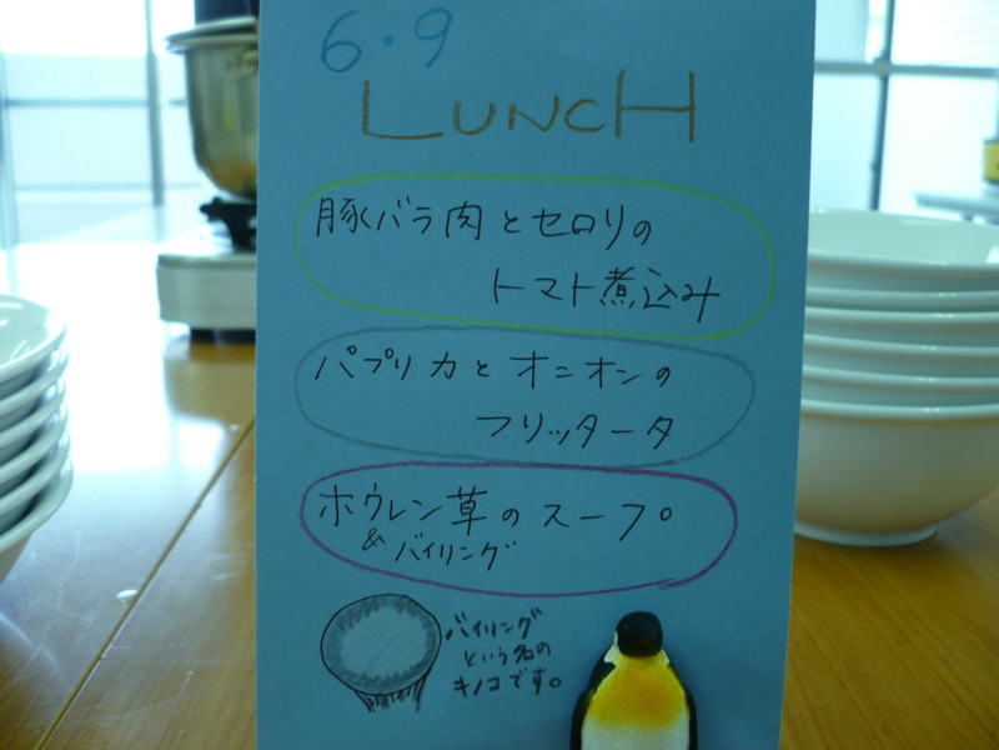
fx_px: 1010
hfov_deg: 52.6
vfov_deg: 40.7
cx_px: 500
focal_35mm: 35
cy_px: 375
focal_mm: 5.8
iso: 100
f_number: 2.8
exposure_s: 1/30
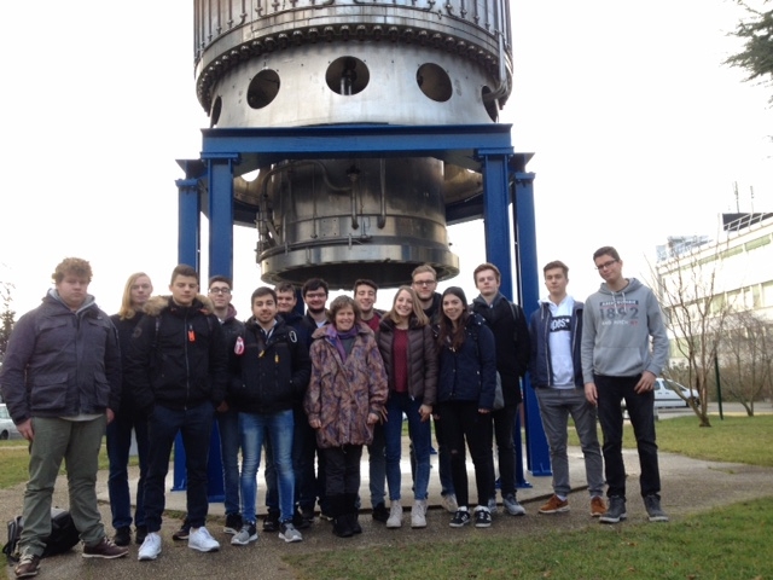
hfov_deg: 52.6
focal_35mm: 35
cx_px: 386
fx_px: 782
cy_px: 290
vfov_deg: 40.7
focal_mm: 4.28
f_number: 2.4
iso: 50
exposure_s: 1/120
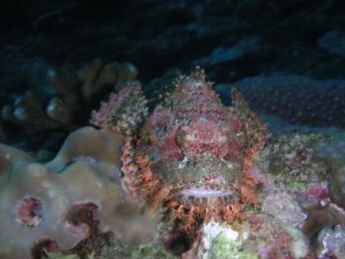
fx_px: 389
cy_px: 130
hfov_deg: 47.8
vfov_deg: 36.9
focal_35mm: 39
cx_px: 176
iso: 160
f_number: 6.7
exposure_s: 1/45
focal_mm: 6
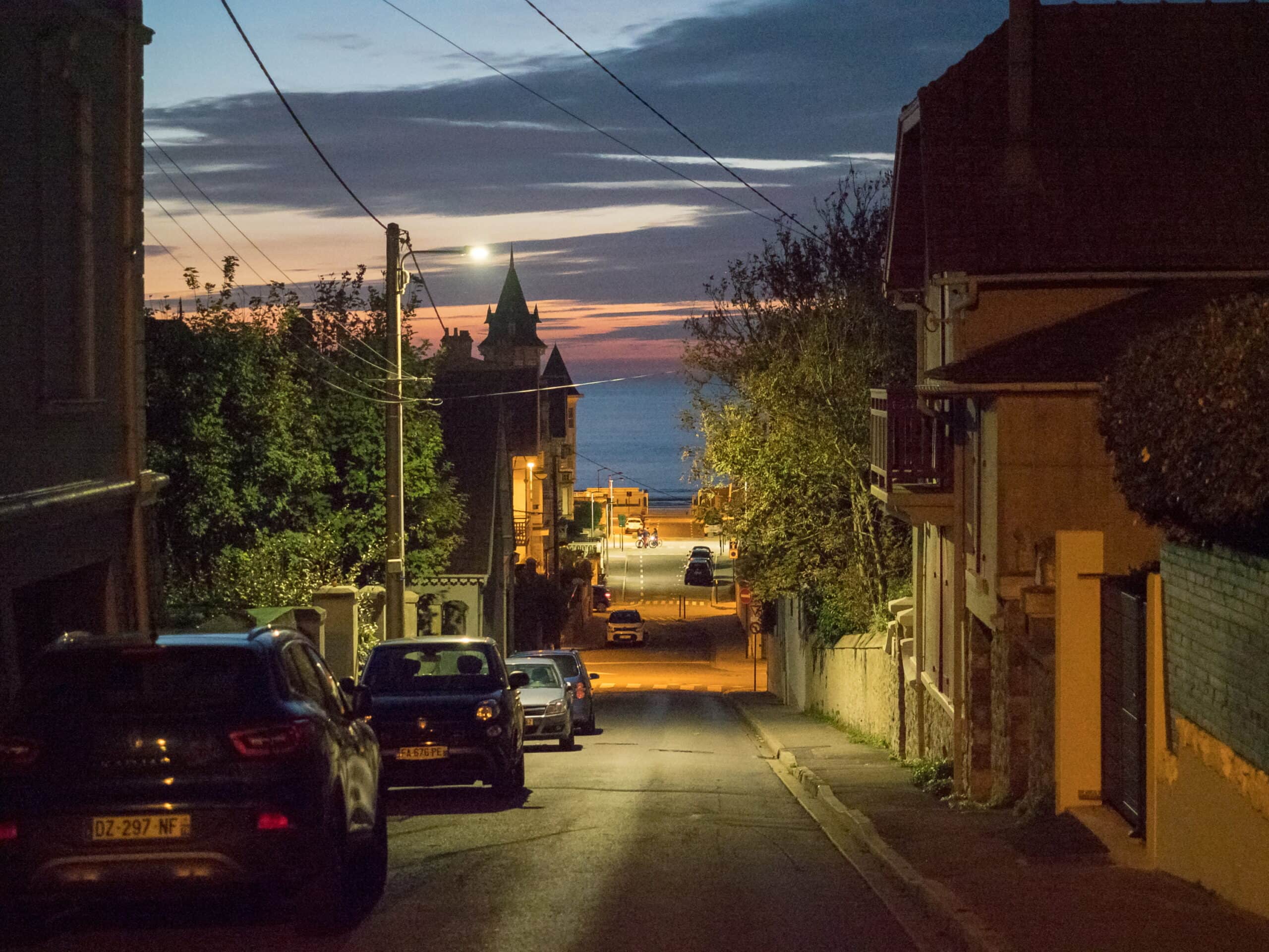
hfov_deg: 25.7
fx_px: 2786
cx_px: 634
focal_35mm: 76
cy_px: 476
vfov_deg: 19.4
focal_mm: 38
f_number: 2.8
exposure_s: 1/60
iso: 4000
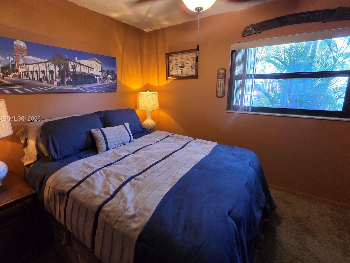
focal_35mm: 15
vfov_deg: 81.5
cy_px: 119
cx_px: 164
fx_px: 152
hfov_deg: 98.0
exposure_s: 1/60
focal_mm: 2.2
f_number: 2.2
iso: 800
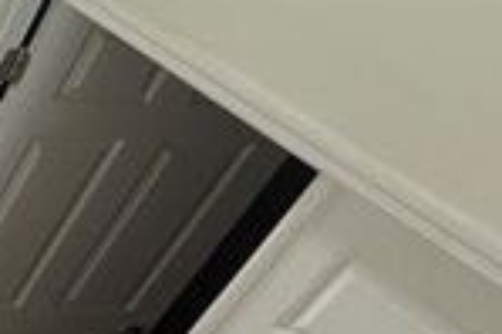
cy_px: 381
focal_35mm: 69
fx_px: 961
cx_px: -561
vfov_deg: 18.8
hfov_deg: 17.6
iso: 320
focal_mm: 2.22
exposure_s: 1/96
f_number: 2.2
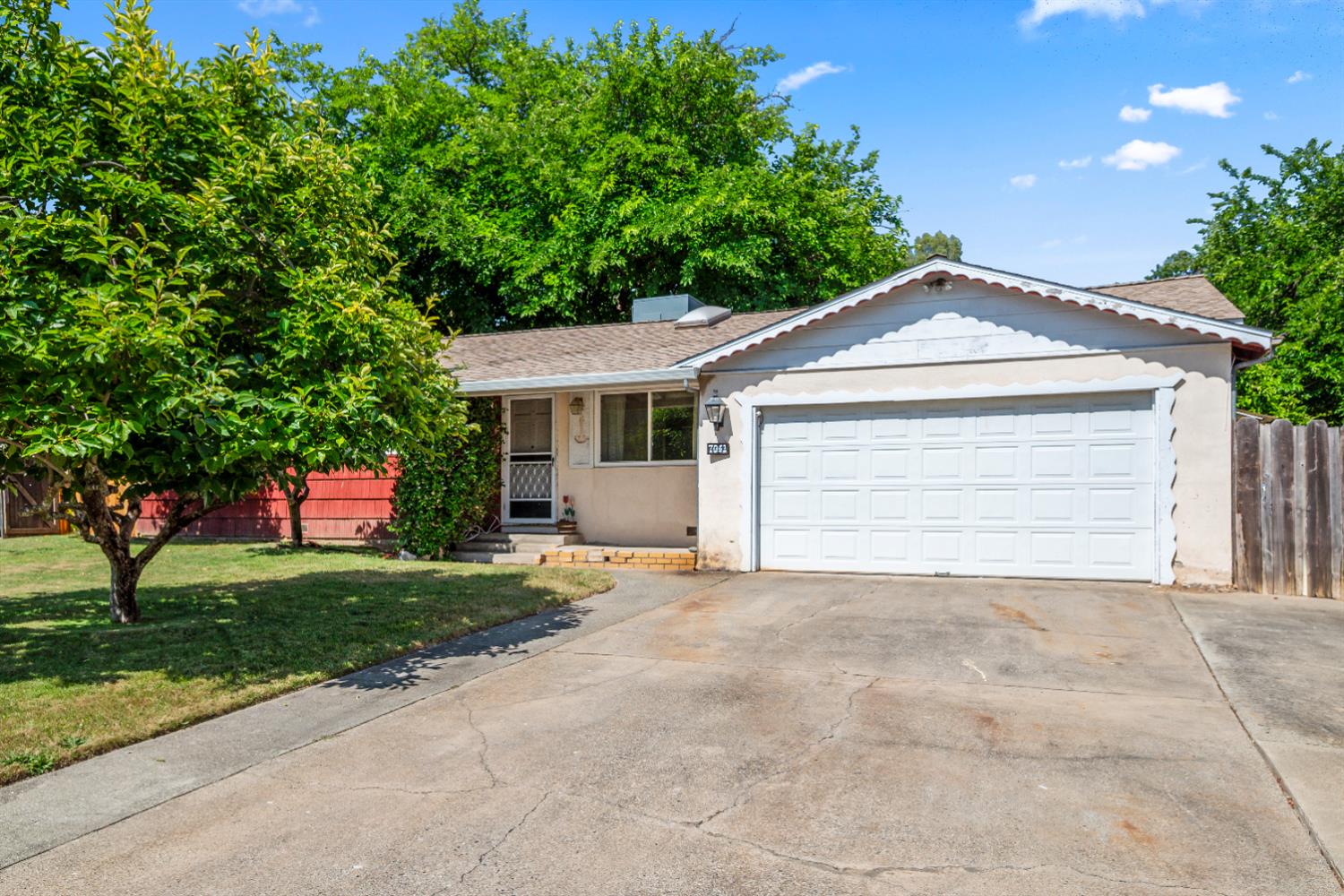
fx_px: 896
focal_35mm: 24
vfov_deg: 53.1
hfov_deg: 73.7
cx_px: 672
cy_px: 448
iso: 200
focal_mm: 24
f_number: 8
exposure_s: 1/400
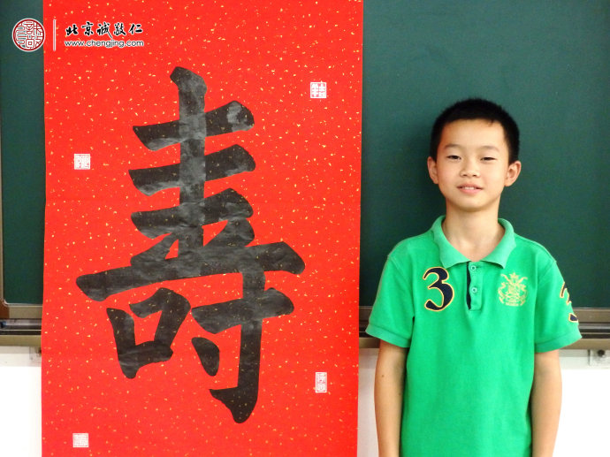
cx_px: 305
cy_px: 228
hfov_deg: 38.9
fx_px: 863
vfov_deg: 29.7
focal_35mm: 49
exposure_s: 1/60
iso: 800
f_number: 4
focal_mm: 8.9
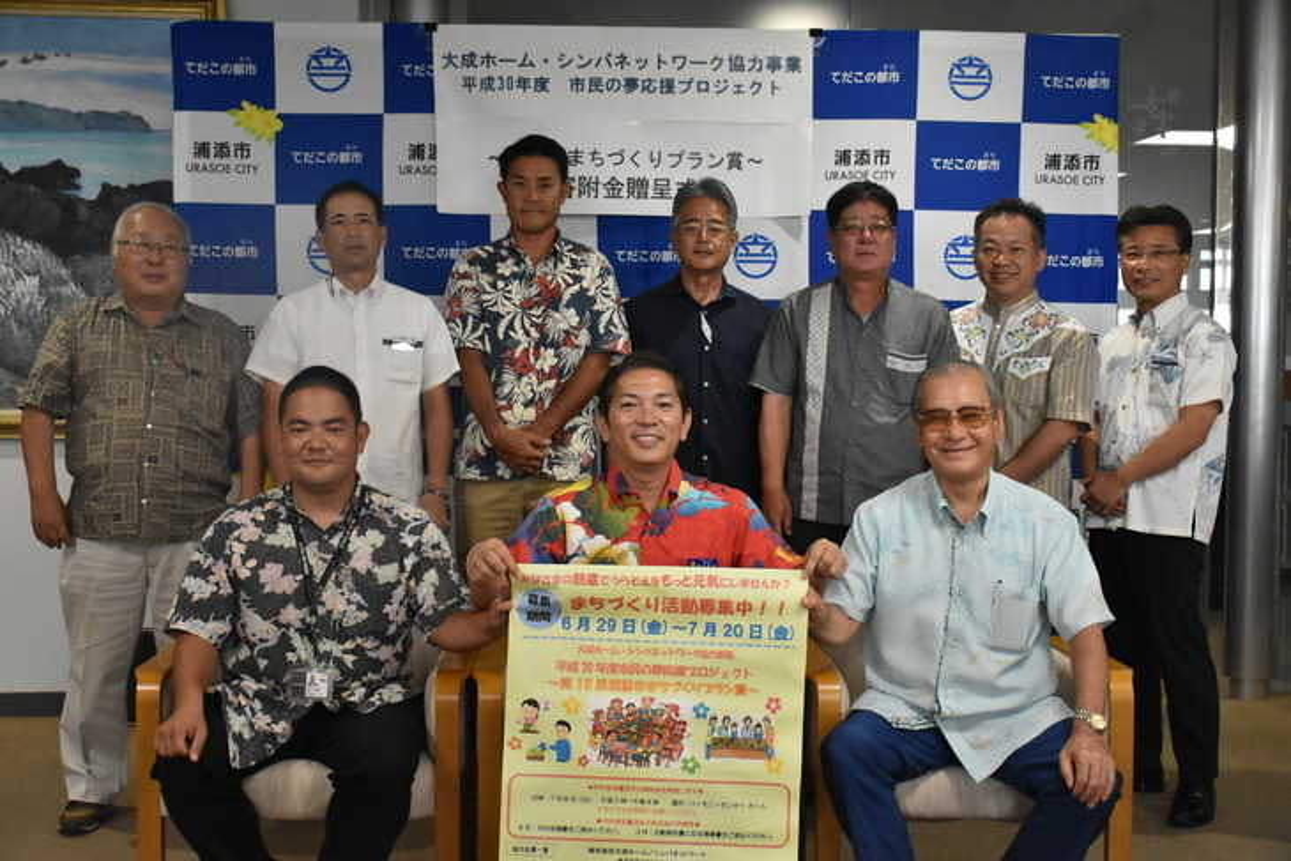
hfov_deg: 43.6
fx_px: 1614
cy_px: 430
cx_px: 646
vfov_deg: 29.9
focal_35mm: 45
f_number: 4
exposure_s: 1/640
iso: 3200
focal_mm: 30
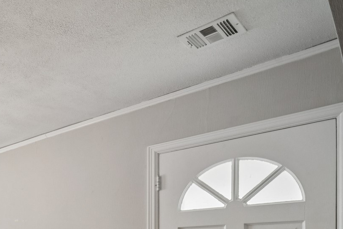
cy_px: 261
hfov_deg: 38.7
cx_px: -75
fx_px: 334
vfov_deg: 32.5
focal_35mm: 35
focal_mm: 14
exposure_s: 1/50
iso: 640
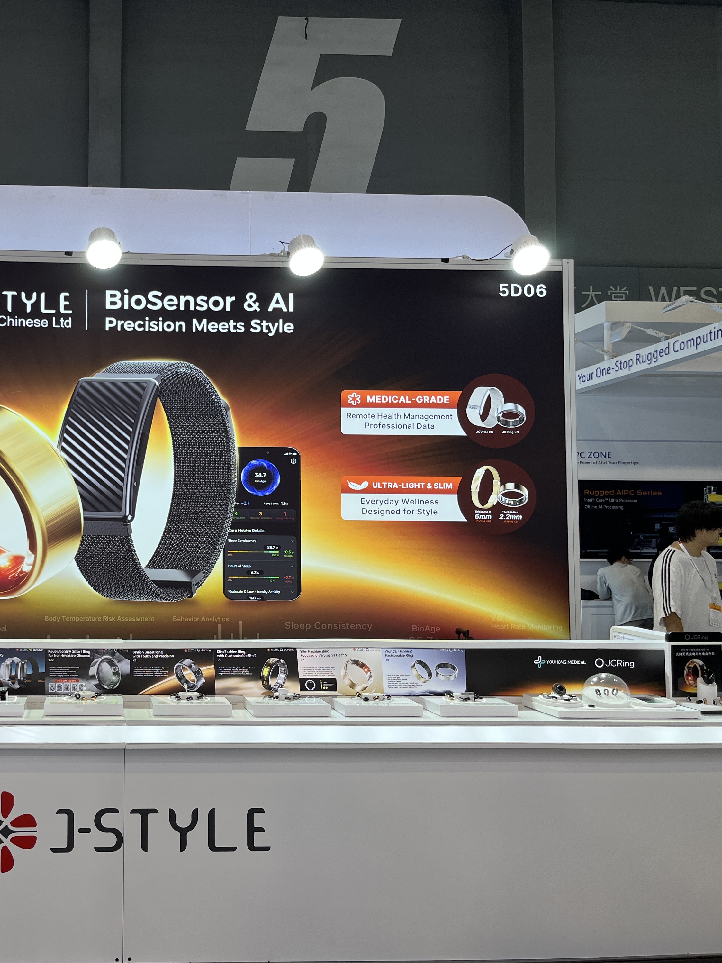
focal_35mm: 35
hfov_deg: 38.9
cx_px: 131
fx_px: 973
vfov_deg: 52.6
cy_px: 482
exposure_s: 1/198
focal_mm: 5.1
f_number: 1.6
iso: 40
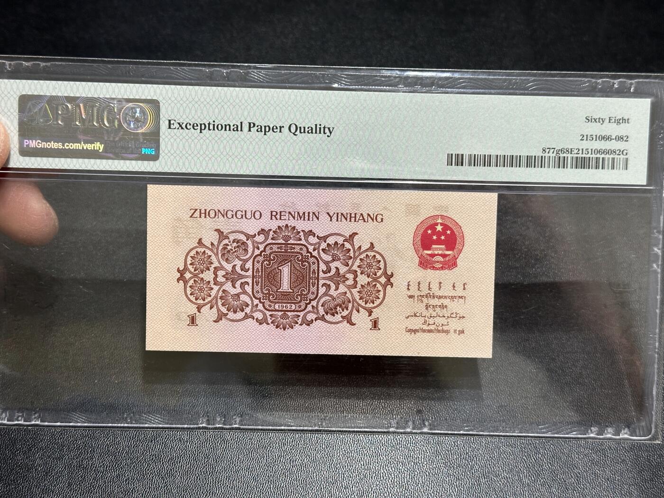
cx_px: 332
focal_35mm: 48
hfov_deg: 39.7
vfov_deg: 30.3
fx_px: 921
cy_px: 249
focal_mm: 6.86
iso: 160
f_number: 1.78
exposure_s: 1/50
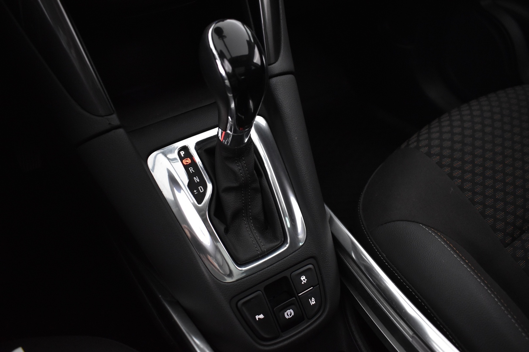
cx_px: 264
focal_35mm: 30
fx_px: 441
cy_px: 176
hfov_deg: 61.9
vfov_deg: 43.6
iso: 2000
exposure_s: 1/30
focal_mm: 20
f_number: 3.5
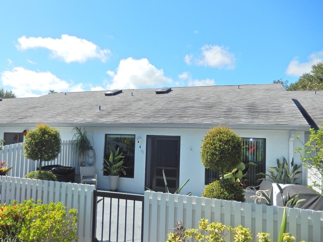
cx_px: 160
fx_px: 243
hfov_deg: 67.3
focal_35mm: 26
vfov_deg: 53.0
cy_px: 123
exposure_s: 1/1250
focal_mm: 4.5
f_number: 3.4
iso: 125
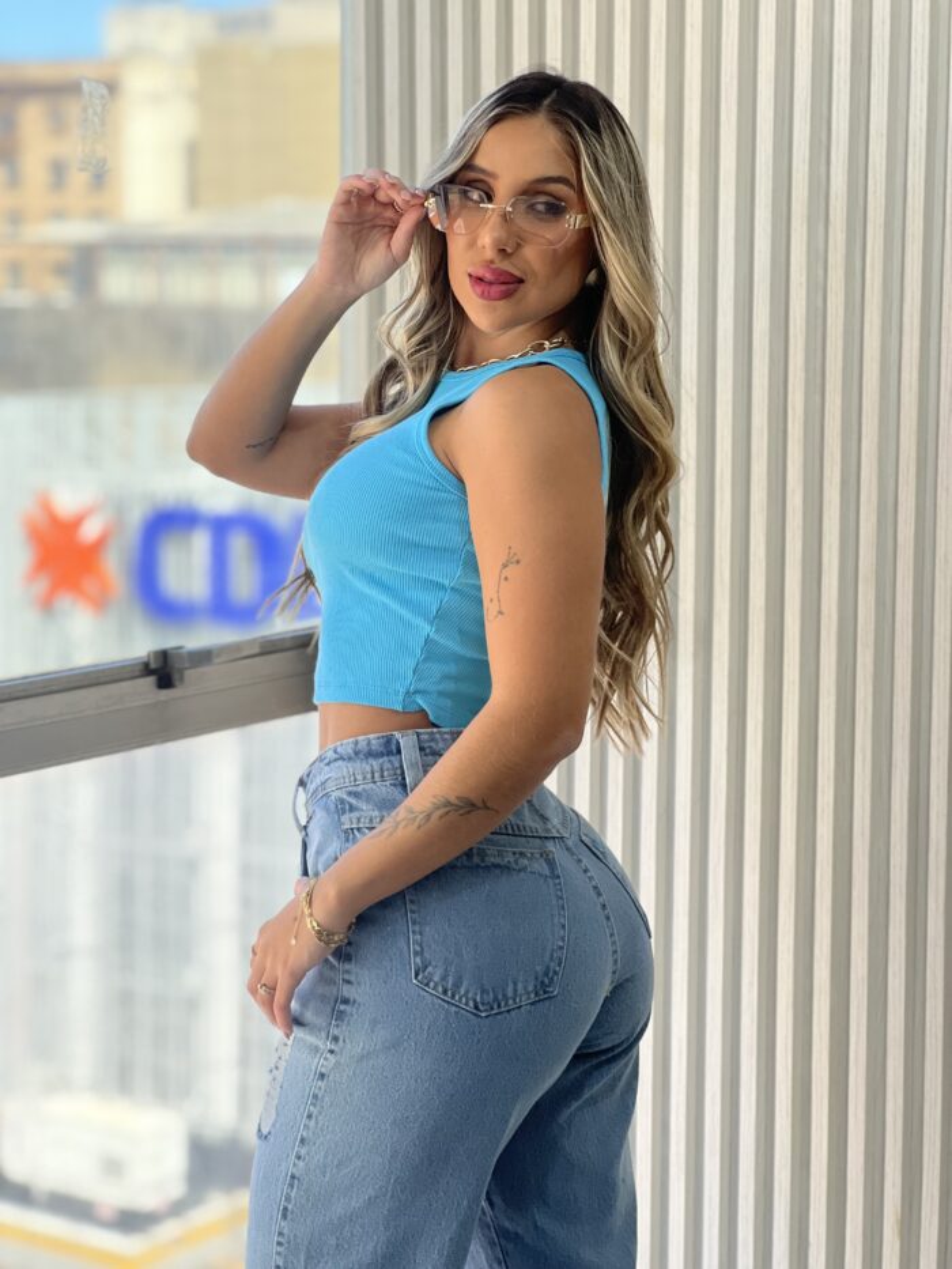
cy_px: 634
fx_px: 2823
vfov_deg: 25.3
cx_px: 476
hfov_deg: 19.1
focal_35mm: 77
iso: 50
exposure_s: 1/120
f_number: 2.8
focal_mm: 9
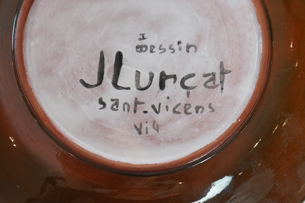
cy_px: 88
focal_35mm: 60
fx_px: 508
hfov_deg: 33.4
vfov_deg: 22.6
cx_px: 151
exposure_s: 1/60
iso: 800
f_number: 5
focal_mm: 37
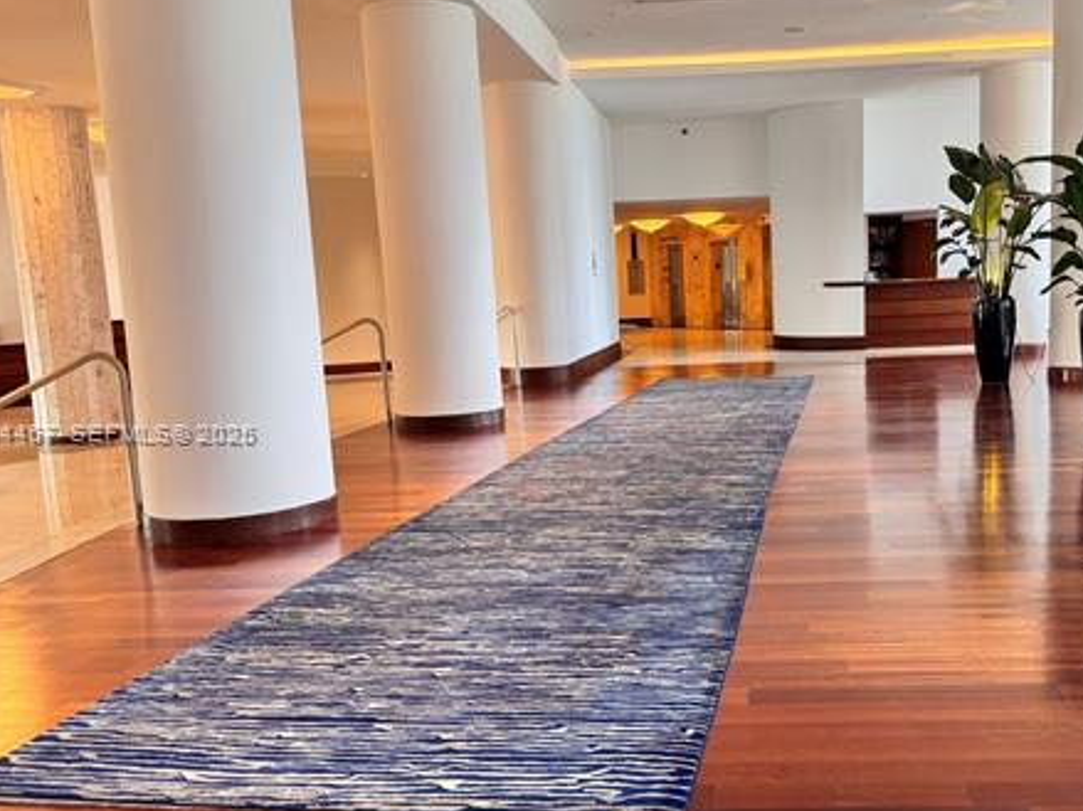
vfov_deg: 40.7
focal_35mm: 35
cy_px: 434
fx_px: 1095
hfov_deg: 51.8
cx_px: 706
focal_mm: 6.76
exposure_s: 1/60
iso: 160
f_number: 1.78
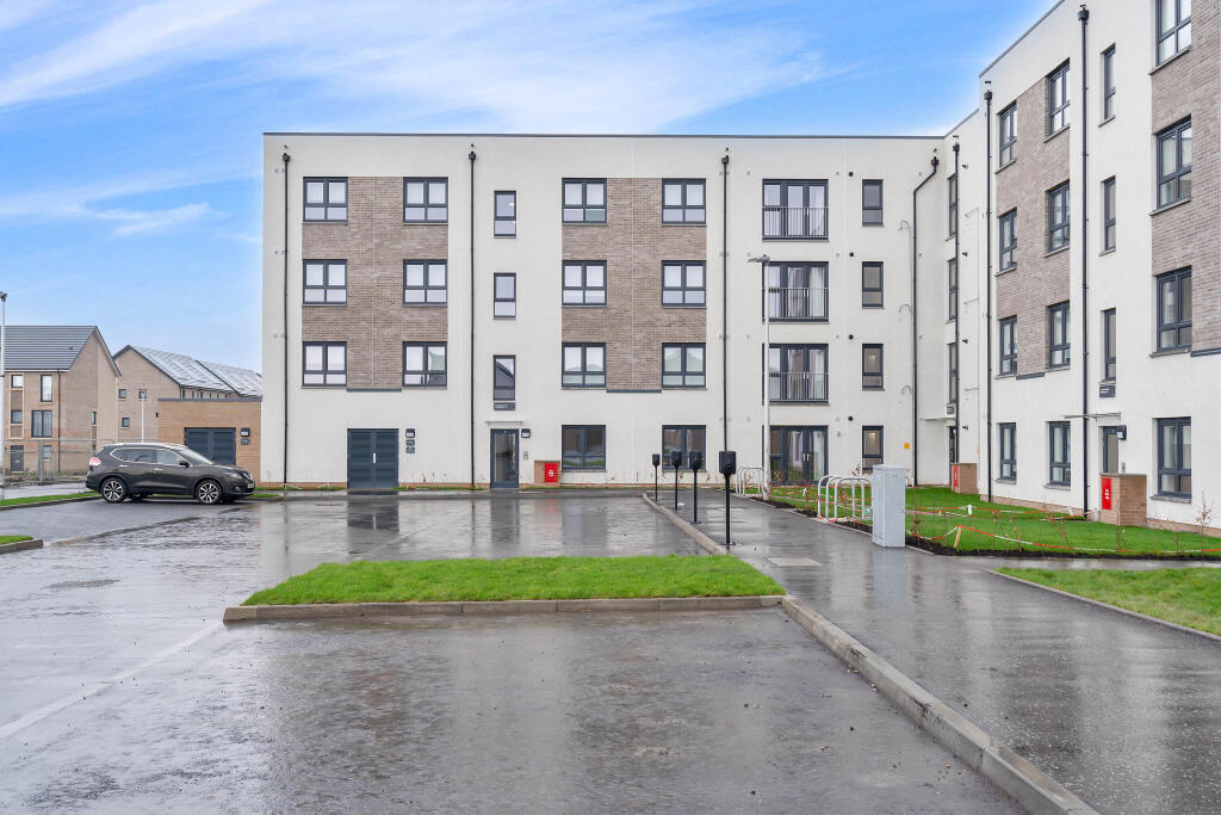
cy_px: 408
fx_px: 1153
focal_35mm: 34
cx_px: 610
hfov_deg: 55.8
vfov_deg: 38.9
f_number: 5.6
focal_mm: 34
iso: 200
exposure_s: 1/50
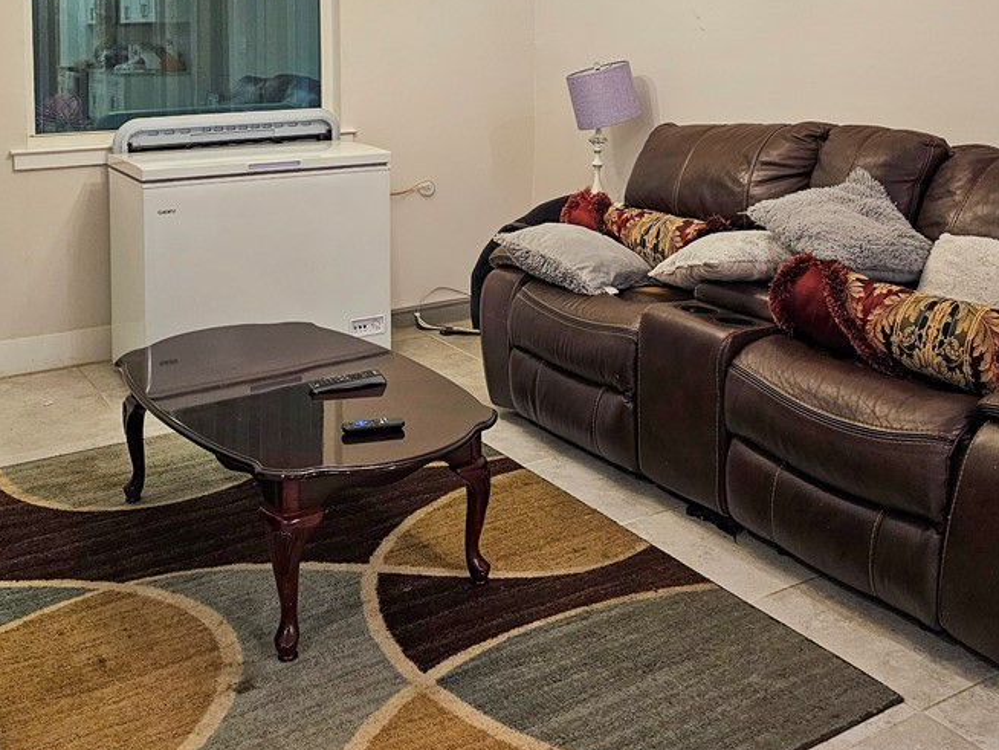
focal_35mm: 36
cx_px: 438
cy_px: 249
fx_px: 1039
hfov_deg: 51.2
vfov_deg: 39.2
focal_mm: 6.3
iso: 800
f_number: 1.7
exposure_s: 1/120
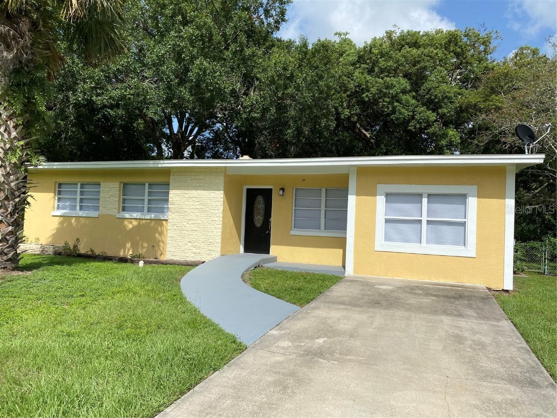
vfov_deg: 53.1
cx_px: 278
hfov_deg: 67.3
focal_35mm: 26
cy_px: 209
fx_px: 418
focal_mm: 4.25
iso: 32
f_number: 1.8
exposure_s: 1/3984
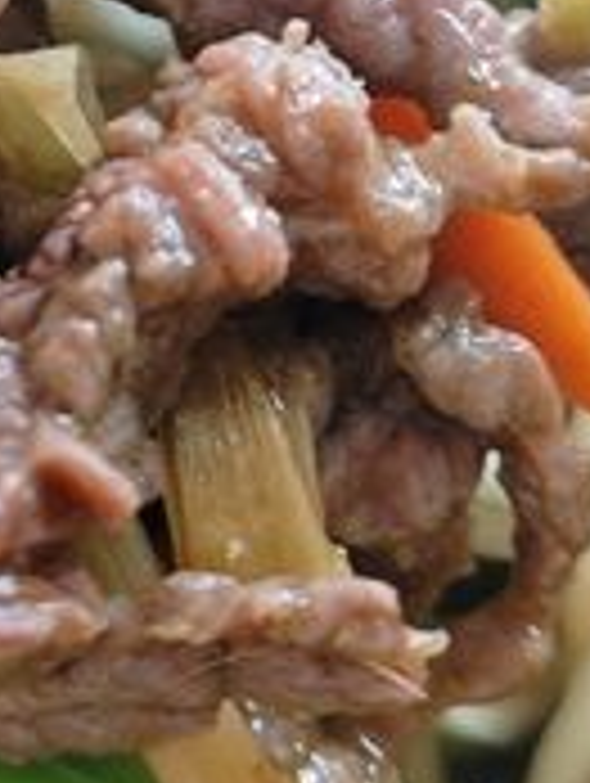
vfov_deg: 15.8
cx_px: 104
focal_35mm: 123
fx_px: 2788
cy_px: 54
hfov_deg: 12.0
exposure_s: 1/25
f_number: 1.9
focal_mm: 8.7
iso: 1600
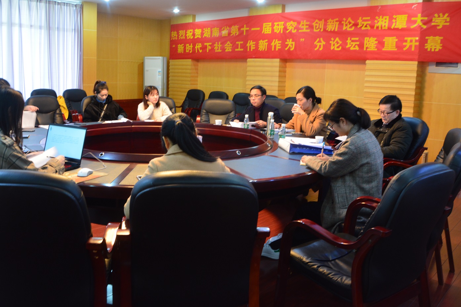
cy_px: 133
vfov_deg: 42.2
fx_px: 397
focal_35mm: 31
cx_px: 212
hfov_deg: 60.2
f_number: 5.6
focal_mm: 18
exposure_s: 1/8
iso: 800
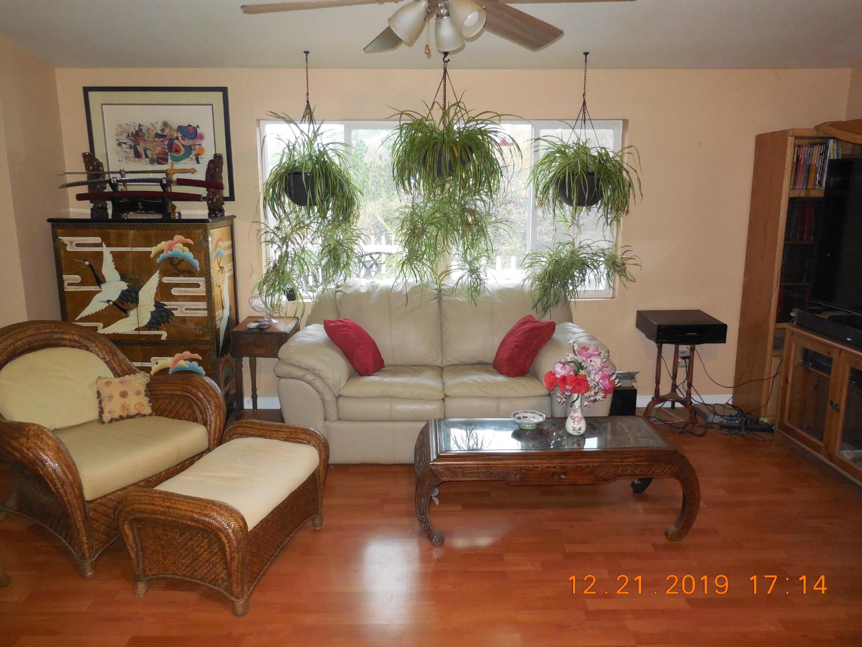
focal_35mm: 25
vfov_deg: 54.9
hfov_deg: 69.4
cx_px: 431
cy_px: 324
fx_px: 623
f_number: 3.1
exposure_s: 1/25
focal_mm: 4.5
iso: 560
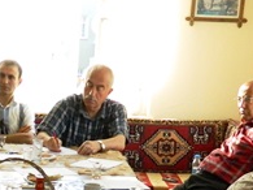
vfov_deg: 13.6
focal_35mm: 102
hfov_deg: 19.1
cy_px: 290
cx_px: 61
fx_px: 745
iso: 400
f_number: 3.2
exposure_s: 1/125
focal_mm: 5.6
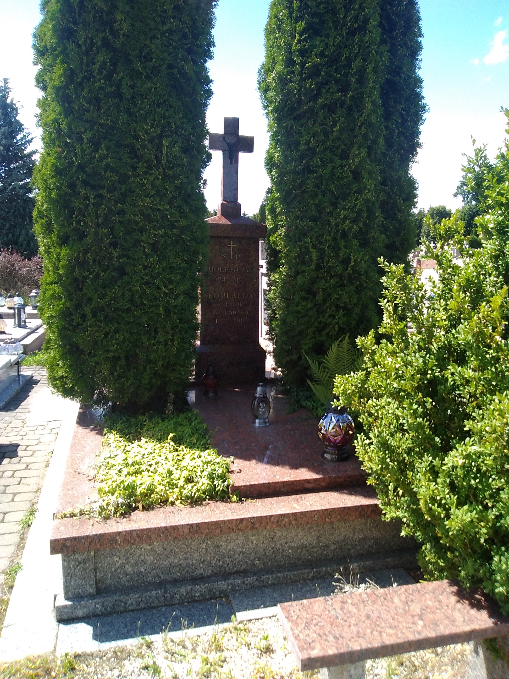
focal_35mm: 29
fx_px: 569
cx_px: 254
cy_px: 340
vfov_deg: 61.7
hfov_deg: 48.2
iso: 100
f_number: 2.4
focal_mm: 2.39
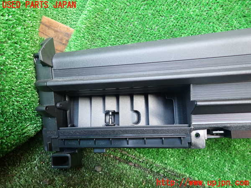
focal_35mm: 25
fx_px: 181
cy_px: 94
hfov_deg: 69.4
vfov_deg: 54.9
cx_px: 126
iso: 200
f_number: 2
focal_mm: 4.5
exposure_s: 1/40
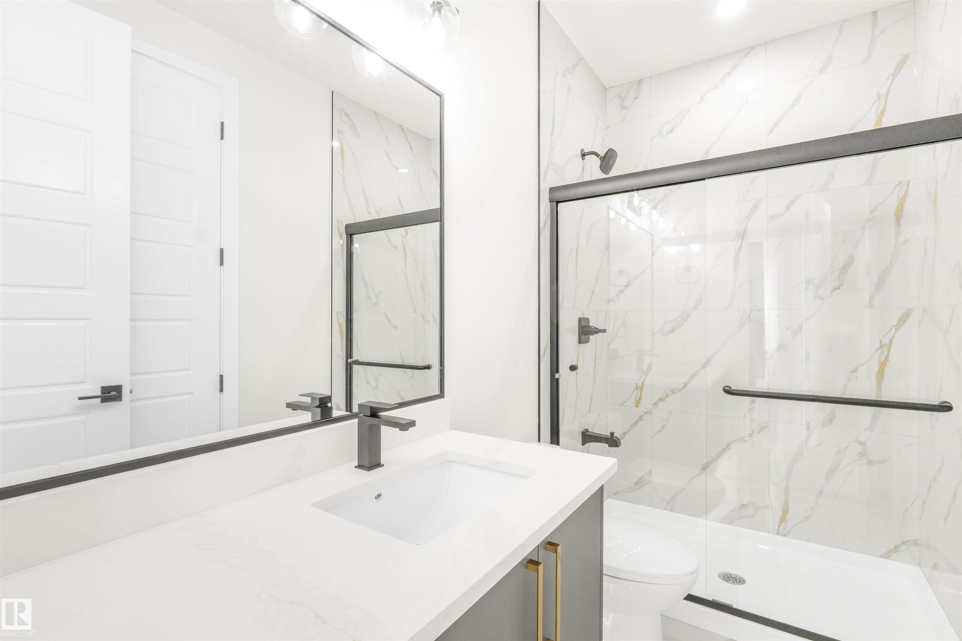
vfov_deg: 72.1
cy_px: 320
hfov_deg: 95.0
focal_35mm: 16
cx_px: 481
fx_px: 441
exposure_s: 1/6
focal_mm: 11
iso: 200
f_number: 9.5
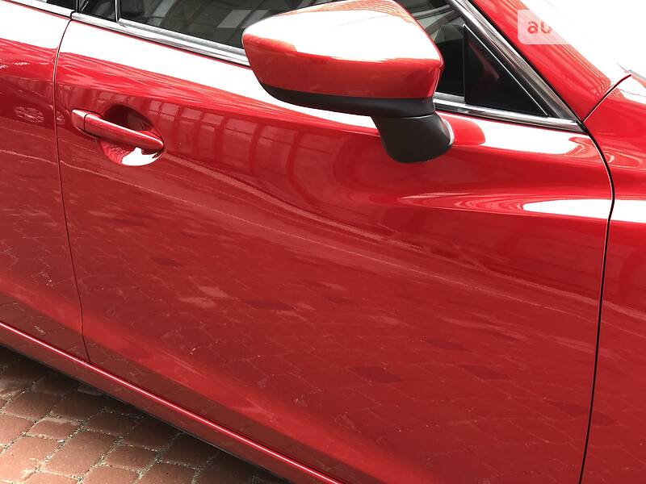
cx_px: 323
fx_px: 1064
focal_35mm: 57
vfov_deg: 25.7
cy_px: 242
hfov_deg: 33.8
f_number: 2.8
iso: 25
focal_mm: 6.6
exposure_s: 1/30
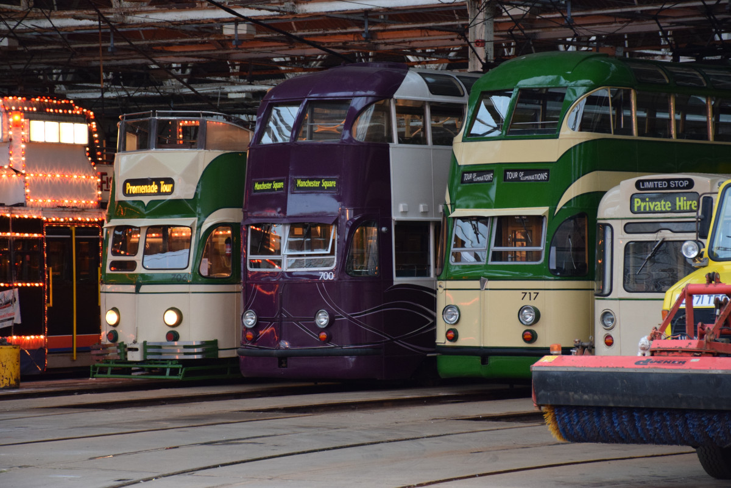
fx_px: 2741
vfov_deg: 10.2
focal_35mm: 135
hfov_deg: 15.2
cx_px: 366
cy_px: 244
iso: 1400
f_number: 5.3
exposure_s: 1/60
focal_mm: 90
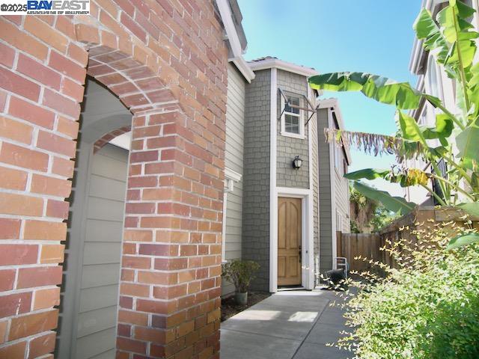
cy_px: 180
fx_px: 332
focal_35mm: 24
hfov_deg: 71.6
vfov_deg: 56.8
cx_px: 240
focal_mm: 5
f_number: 2.8
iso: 50
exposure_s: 1/250
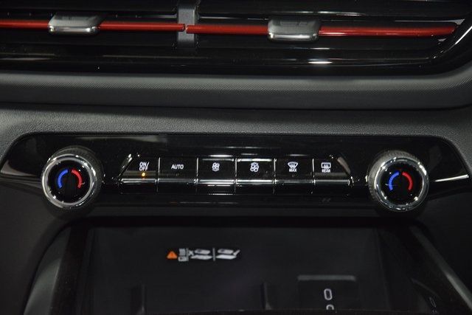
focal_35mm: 105
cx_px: 236
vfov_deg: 13.0
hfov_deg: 19.5
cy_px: 158
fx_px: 1377
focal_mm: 70
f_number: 4.5
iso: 2500
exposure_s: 1/25
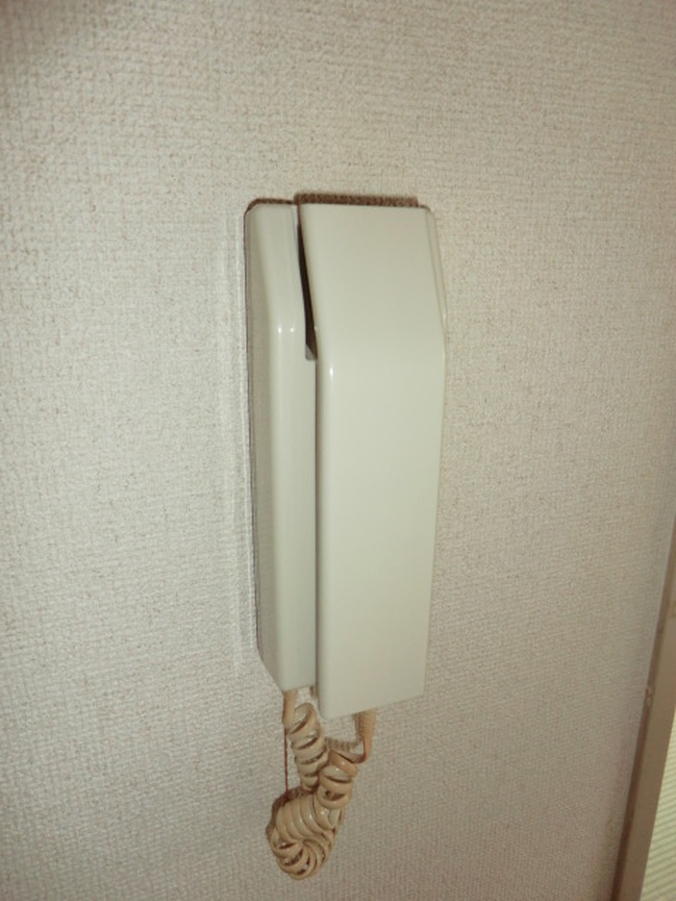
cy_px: 450
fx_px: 625
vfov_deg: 71.6
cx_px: 338
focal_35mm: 24
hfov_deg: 56.8
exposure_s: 1/60
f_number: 3.2
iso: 200
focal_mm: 4.3
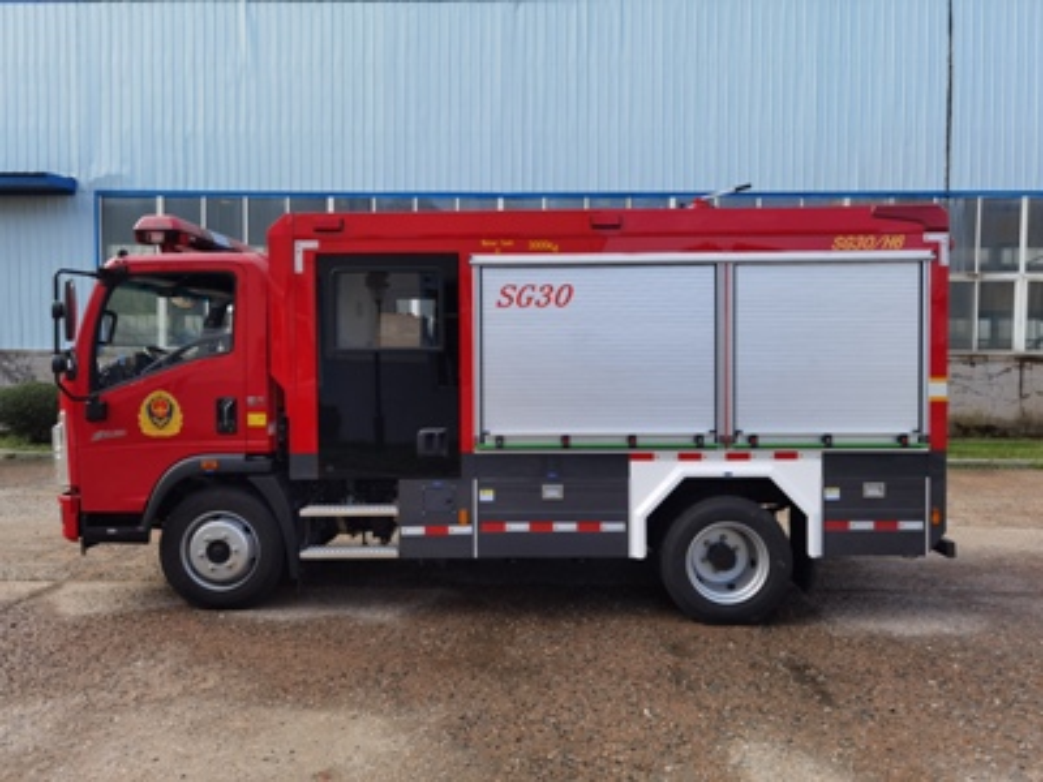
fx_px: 814
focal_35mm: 27
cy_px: 391
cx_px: 522
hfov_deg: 65.3
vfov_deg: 51.4
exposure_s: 1/1026
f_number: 1.9
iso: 50
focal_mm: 6.71
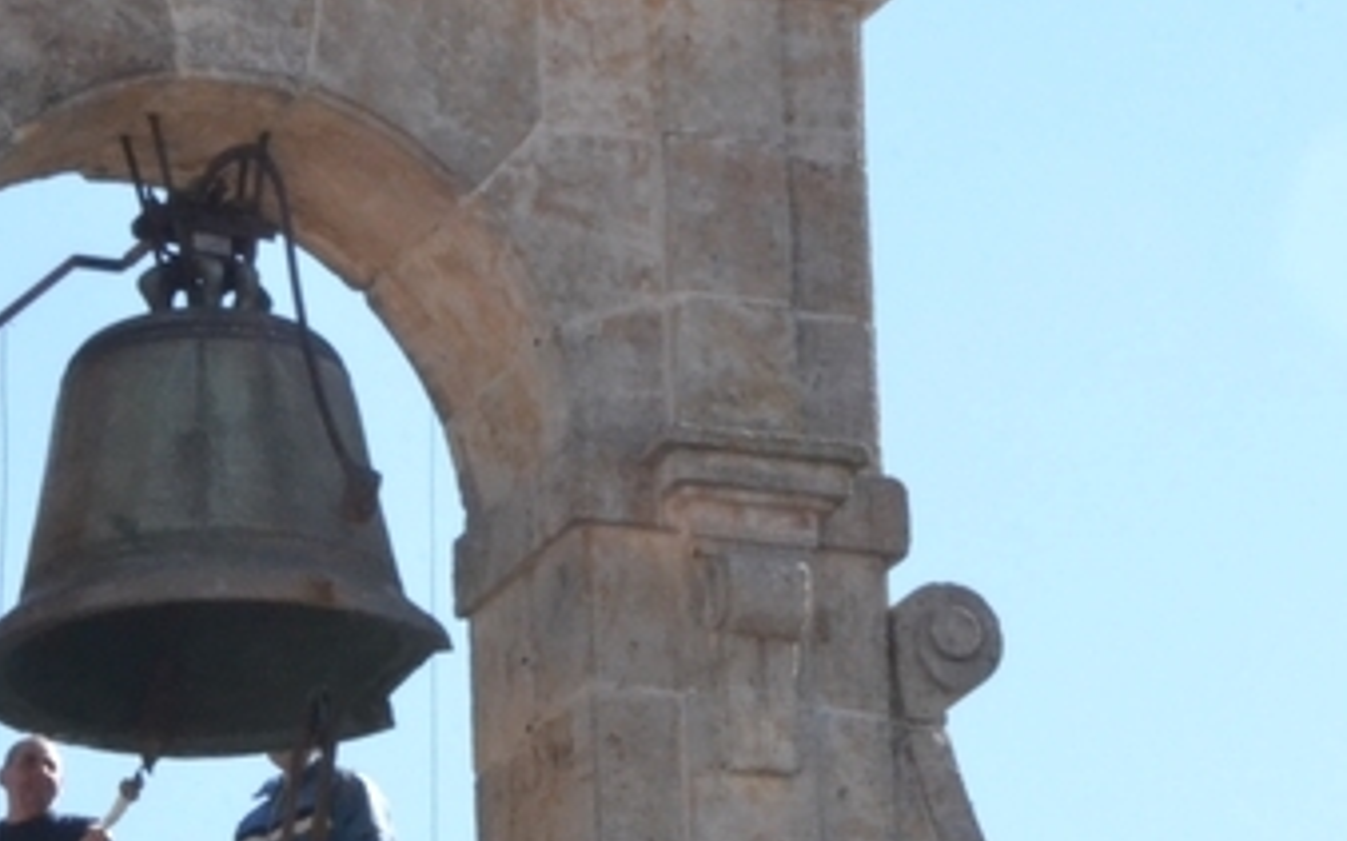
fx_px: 13953
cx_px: 371
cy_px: 947
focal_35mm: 380
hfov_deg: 5.5
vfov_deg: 3.4
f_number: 36
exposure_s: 1/200
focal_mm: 105
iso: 3200
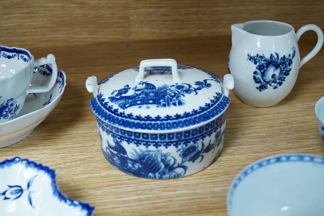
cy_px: 108
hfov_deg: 43.6
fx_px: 405
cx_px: 162
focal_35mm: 45
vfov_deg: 29.9
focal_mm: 30
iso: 2500
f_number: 9
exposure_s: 1/160
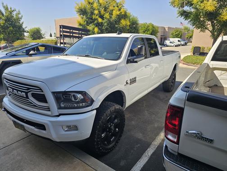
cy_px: 86
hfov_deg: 73.9
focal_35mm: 23
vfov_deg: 58.9
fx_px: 151
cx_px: 114
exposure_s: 1/338
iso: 10
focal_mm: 6.3
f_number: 1.7
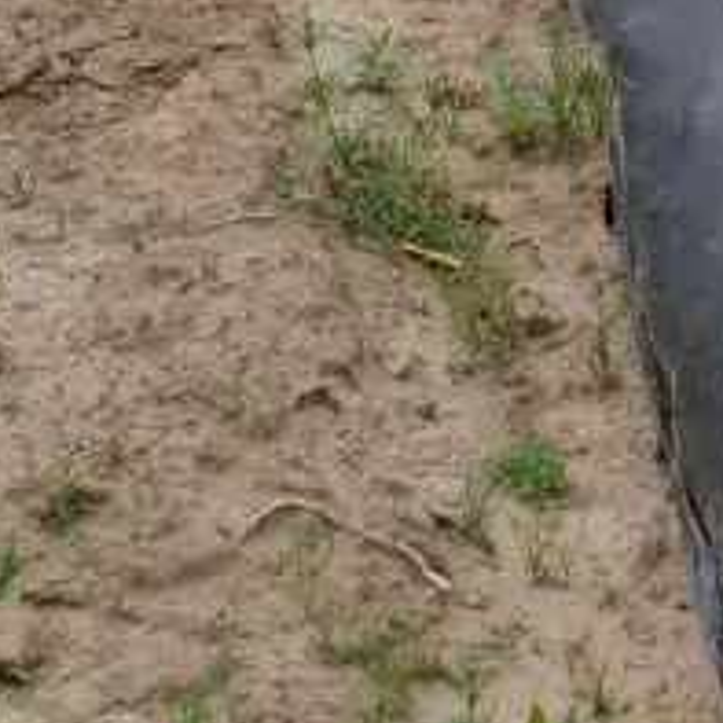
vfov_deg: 6.9
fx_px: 6002
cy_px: 68
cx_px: 55
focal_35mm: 254
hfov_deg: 6.9
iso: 160
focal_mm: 39
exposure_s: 1/100
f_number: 4.5
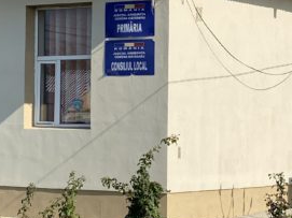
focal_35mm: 144
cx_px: 153
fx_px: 1214
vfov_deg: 10.3
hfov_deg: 13.7
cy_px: 105
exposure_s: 1/2519
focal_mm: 6
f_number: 2
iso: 20
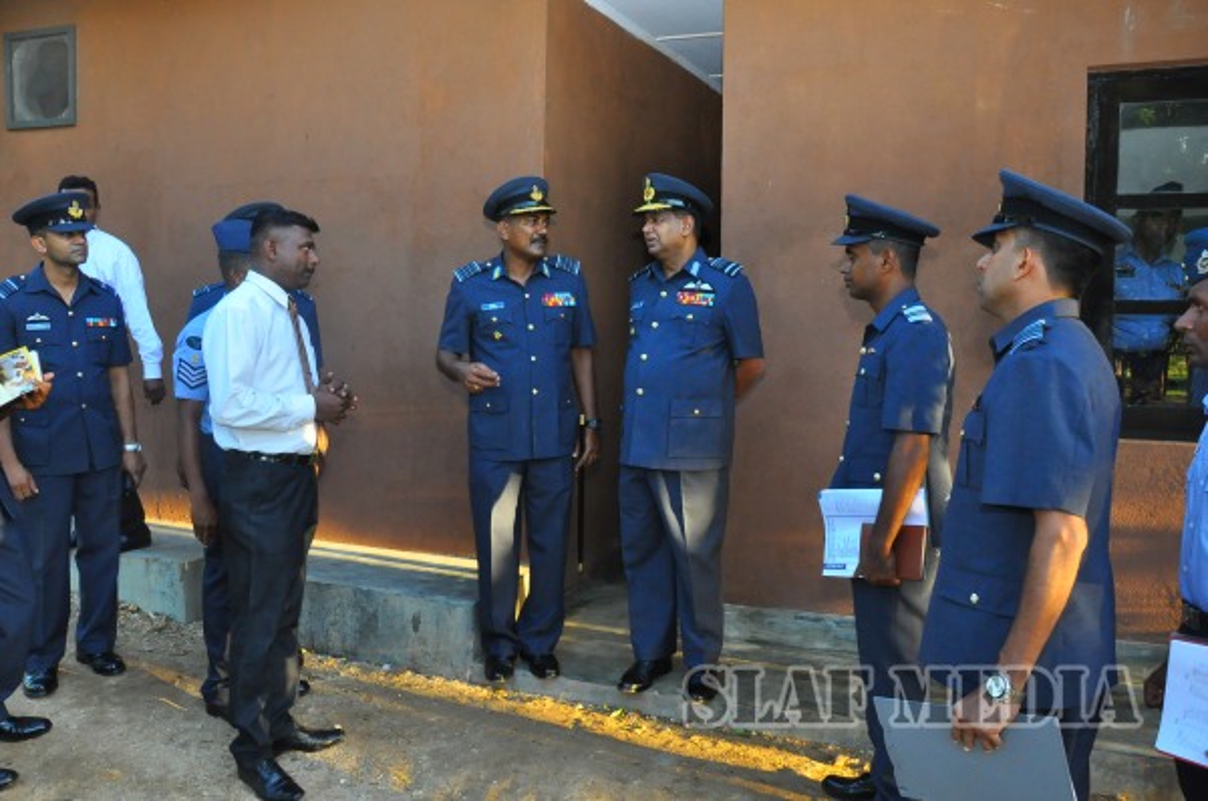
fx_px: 905
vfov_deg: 47.8
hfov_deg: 67.5
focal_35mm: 27
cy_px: 400
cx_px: 604
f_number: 8
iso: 1250
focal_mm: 18
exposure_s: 1/160
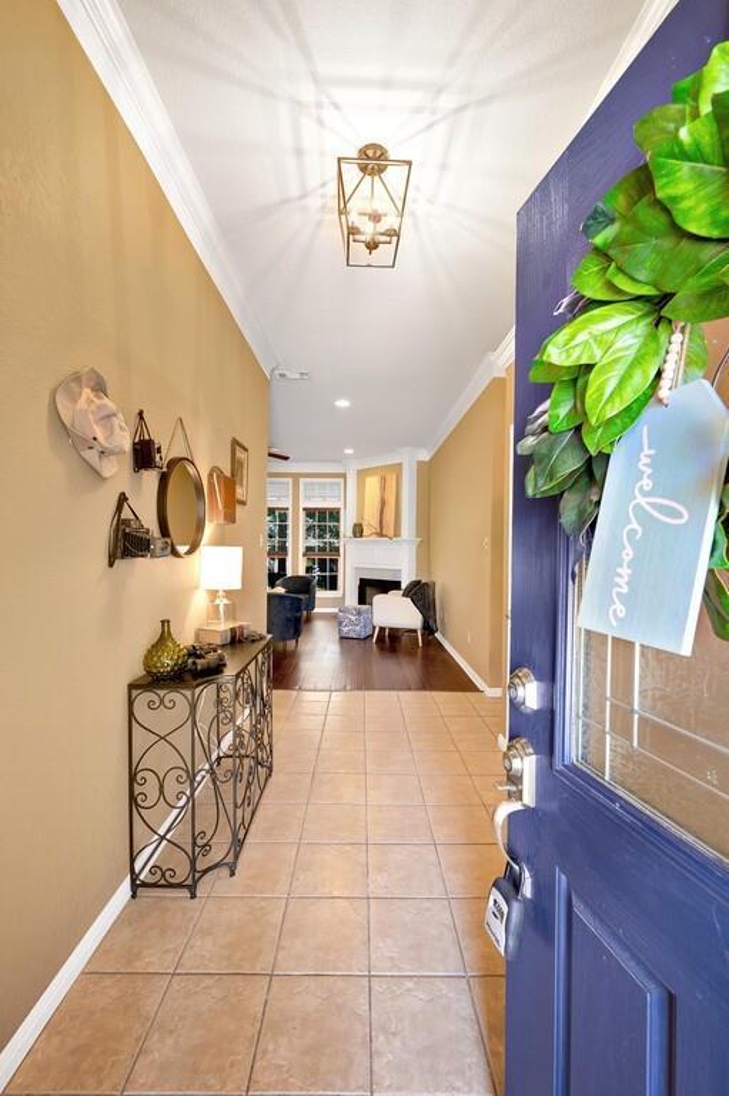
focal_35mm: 14
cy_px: 548
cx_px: 364
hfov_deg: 81.1
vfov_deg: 104.3
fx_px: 426
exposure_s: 1/25
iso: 400
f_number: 8
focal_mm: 14
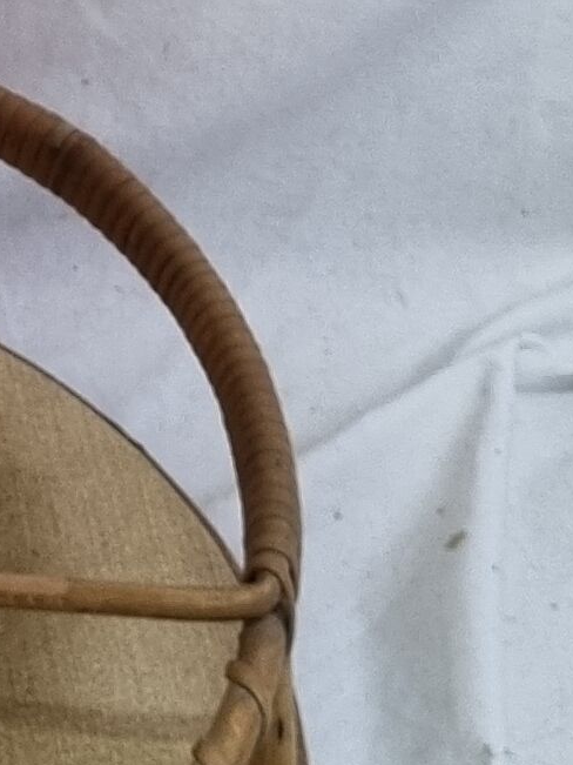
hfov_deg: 8.8
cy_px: -678
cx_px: -530
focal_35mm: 161
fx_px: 3555
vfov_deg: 11.3
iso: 250
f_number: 1.8
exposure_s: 1/50
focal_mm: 5.4
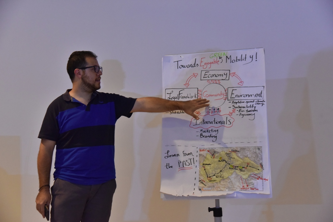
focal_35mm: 62
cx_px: 166
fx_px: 574
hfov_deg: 32.4
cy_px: 111
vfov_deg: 21.9
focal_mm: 62
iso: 3200
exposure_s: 1/125
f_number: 5.6
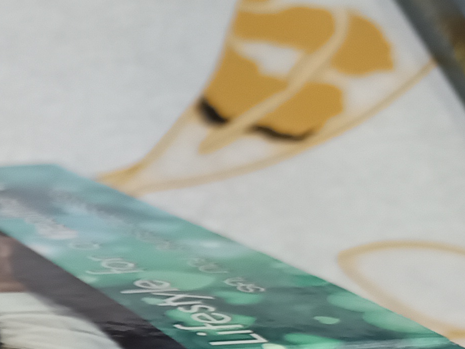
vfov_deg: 13.9
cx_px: -417
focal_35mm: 104
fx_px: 1397
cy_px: 384
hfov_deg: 15.7
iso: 1104
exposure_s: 1/33.3
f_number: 1.7
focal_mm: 5.31
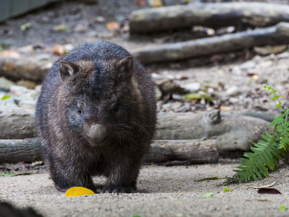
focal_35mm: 359
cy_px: 109
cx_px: 137
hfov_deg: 5.5
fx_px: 2997
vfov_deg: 4.1
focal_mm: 220
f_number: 5.3
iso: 640
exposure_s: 1/60
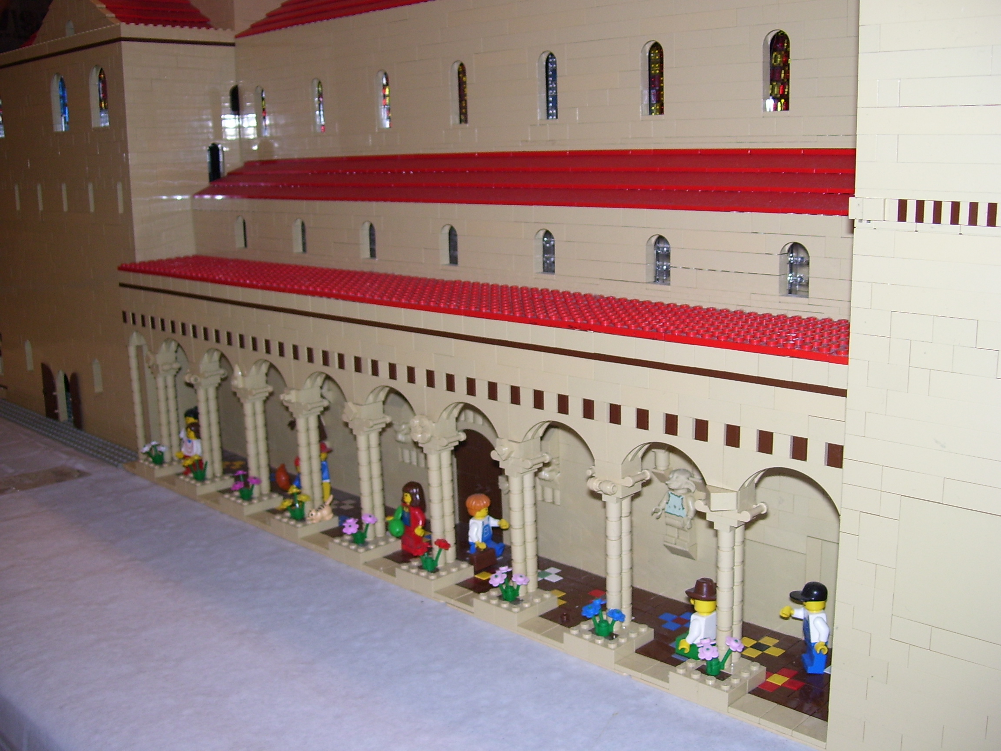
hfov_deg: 51.4
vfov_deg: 39.7
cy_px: 376
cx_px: 500
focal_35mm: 36
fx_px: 1041
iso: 80
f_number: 2.7
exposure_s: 1/60
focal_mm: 6
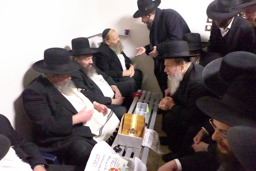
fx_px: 171
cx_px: 128
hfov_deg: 73.7
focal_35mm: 24
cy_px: 86
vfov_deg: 53.2
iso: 6400
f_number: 1.4
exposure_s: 1/30
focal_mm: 4.7
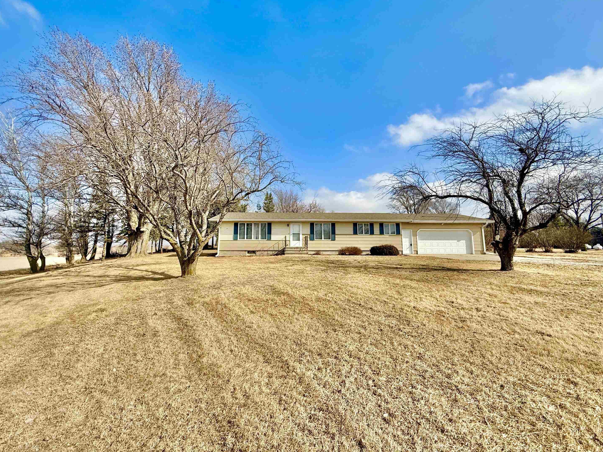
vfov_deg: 81.6
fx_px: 261
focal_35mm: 15
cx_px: 301
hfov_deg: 98.2
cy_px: 210
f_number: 2.2
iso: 50
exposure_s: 1/2611
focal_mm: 2.22
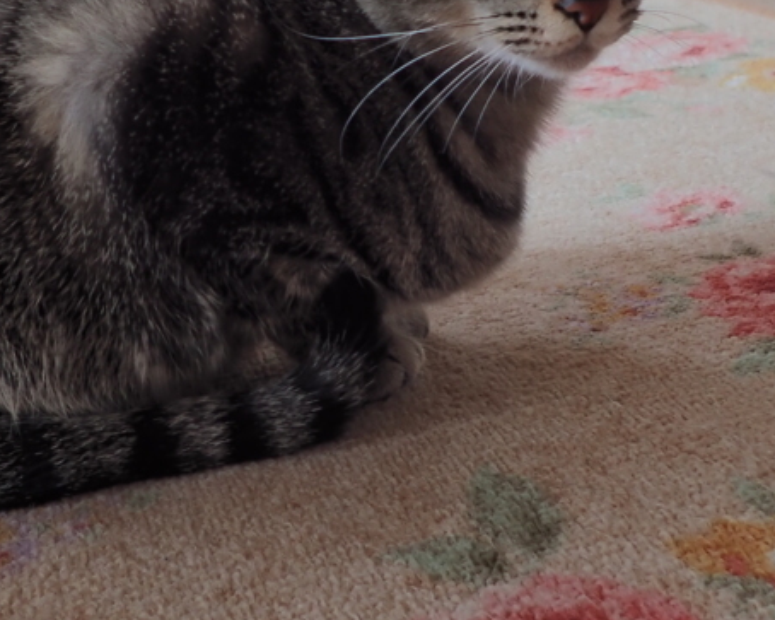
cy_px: 183
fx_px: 1261
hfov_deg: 34.0
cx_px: 295
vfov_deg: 27.4
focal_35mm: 55
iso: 320
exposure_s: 1/30
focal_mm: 4.5
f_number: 2
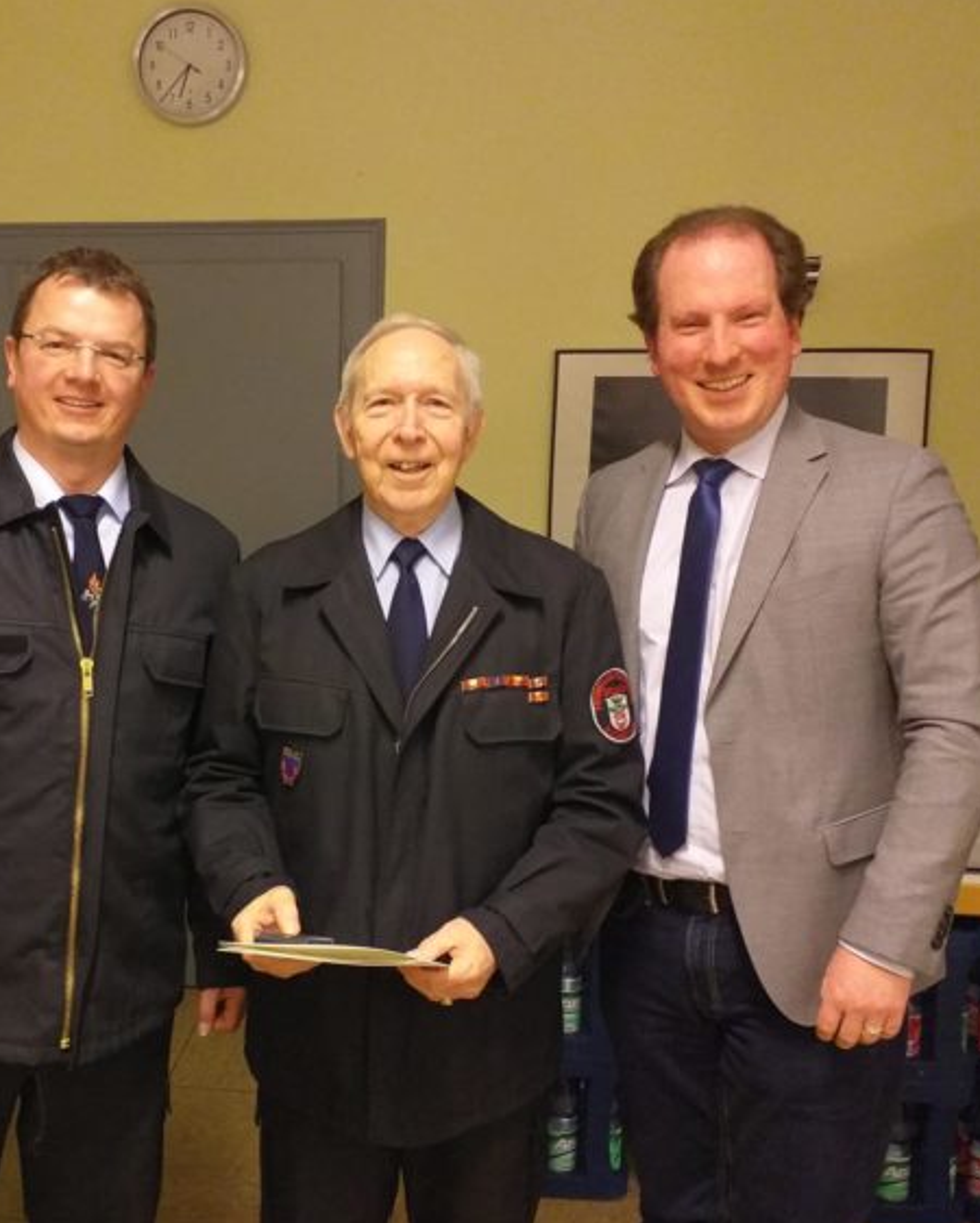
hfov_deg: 40.6
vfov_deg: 50.3
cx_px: 314
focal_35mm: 36
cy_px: 618
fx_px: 1304
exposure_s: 1/25
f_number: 1.9
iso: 320
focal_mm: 3.6
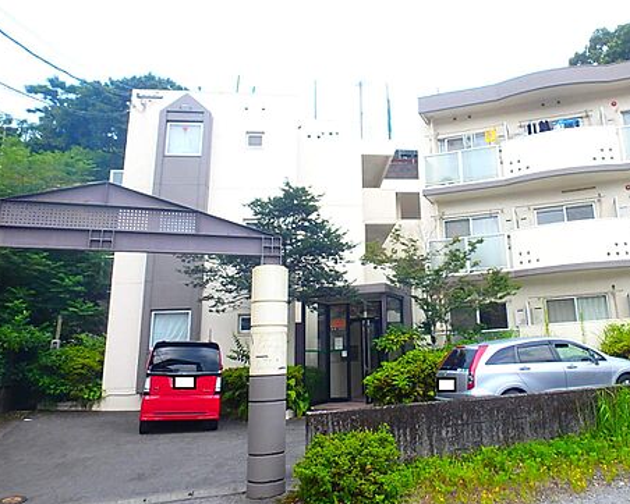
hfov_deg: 59.1
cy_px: 198
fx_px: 541
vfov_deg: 49.6
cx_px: 417
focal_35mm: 29
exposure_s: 1/320
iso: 125
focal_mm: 3.7
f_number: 3.5
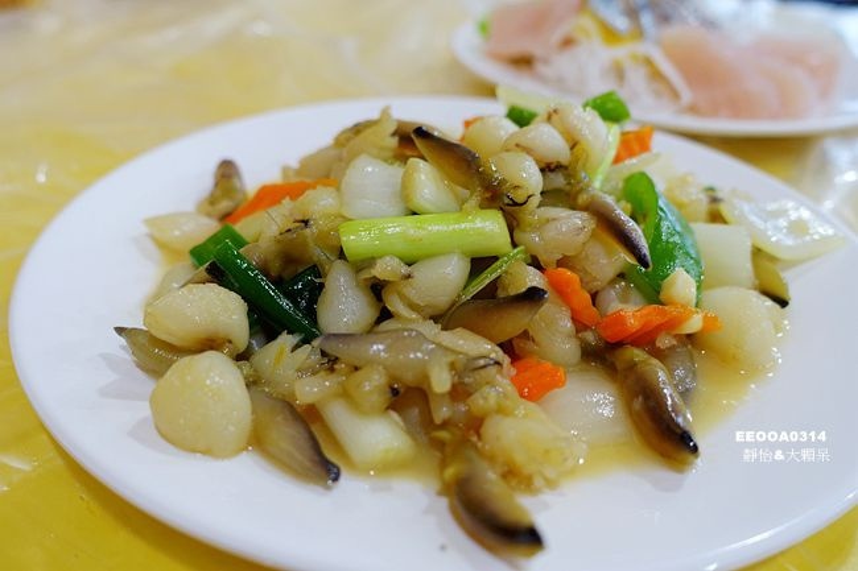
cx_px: 429
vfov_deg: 43.6
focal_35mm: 30
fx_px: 715
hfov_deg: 61.9
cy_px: 286
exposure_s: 1/30
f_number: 2.5
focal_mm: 10.89
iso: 250
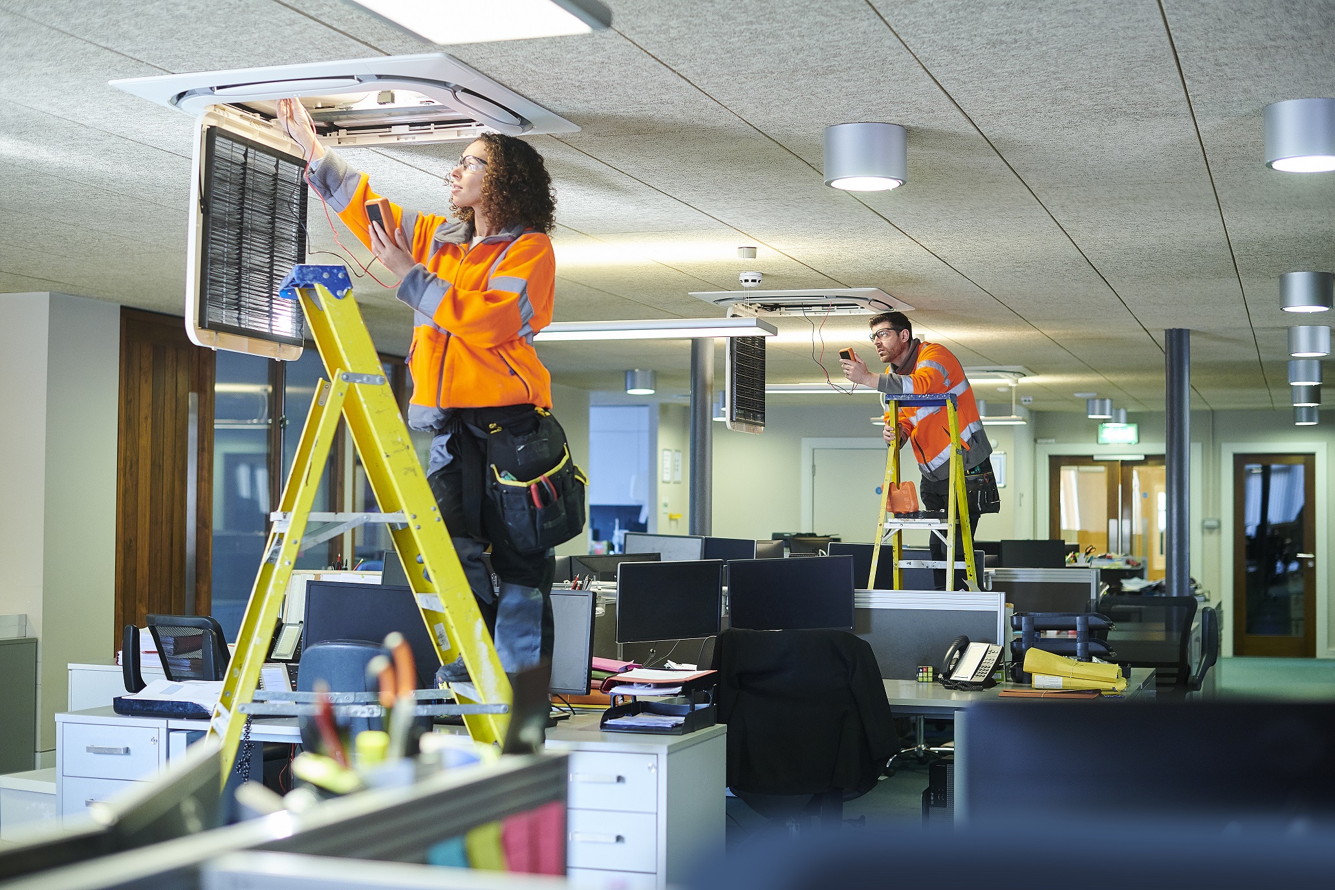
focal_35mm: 50
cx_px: 668
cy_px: 445
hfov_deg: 39.6
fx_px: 1854
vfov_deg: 27.0
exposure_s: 1/100
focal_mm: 50
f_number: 2.8
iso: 800
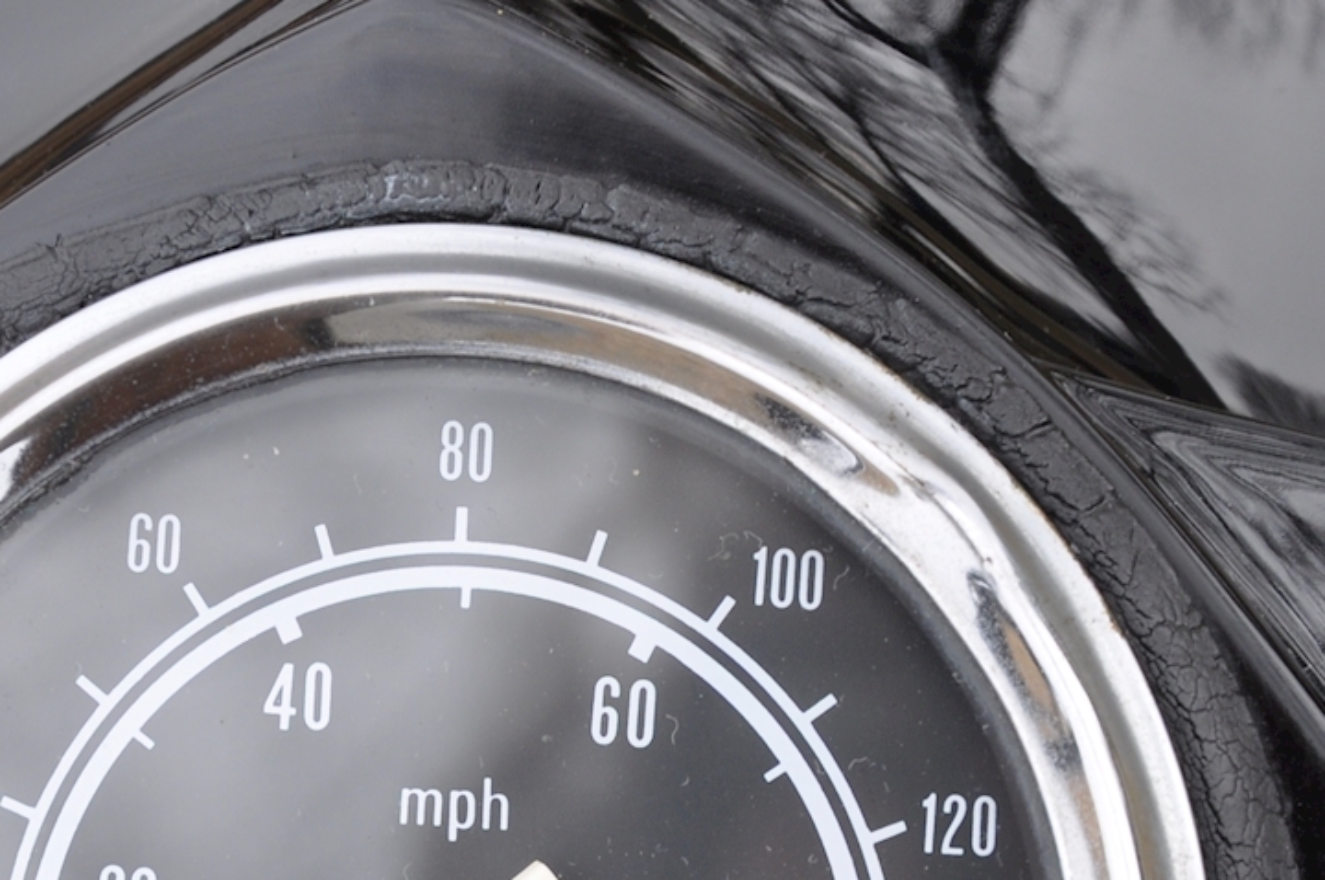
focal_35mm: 192
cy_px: 789
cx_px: 478
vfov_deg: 7.1
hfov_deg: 10.7
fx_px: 7057
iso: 200
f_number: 8
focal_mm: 48
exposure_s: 1/60
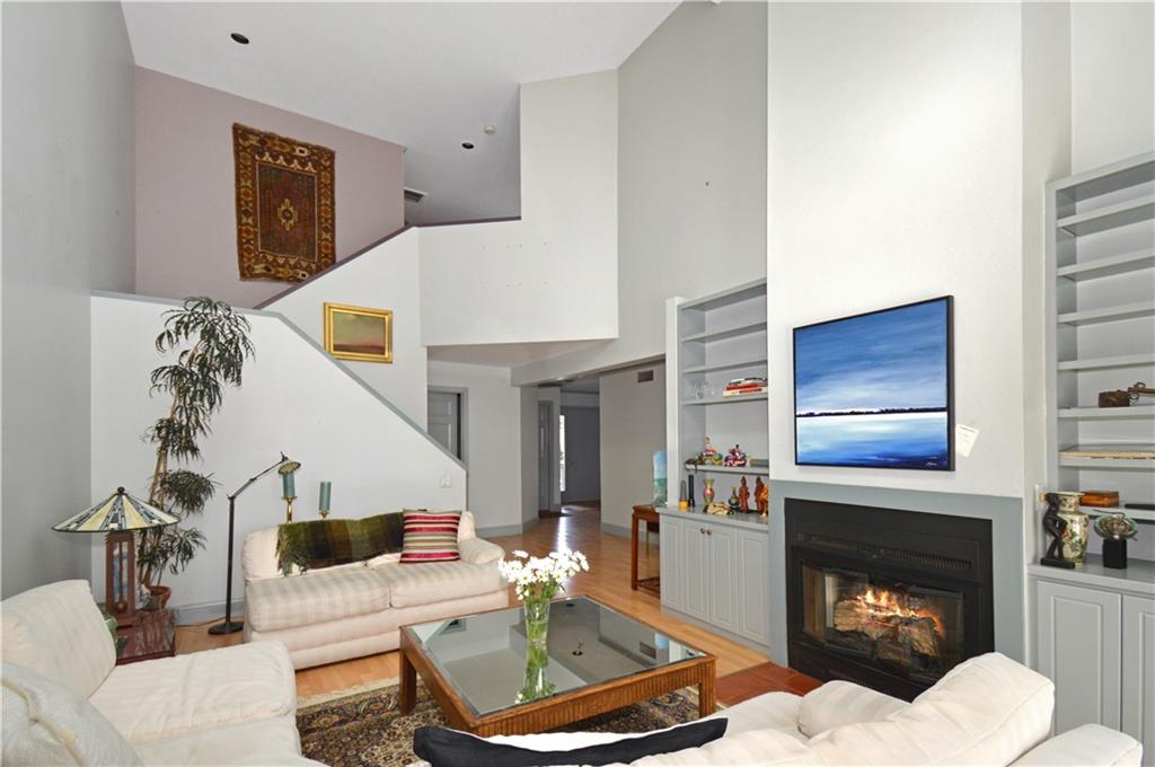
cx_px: 578
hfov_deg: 100.5
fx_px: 481
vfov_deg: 77.2
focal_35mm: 15
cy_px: 384
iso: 500
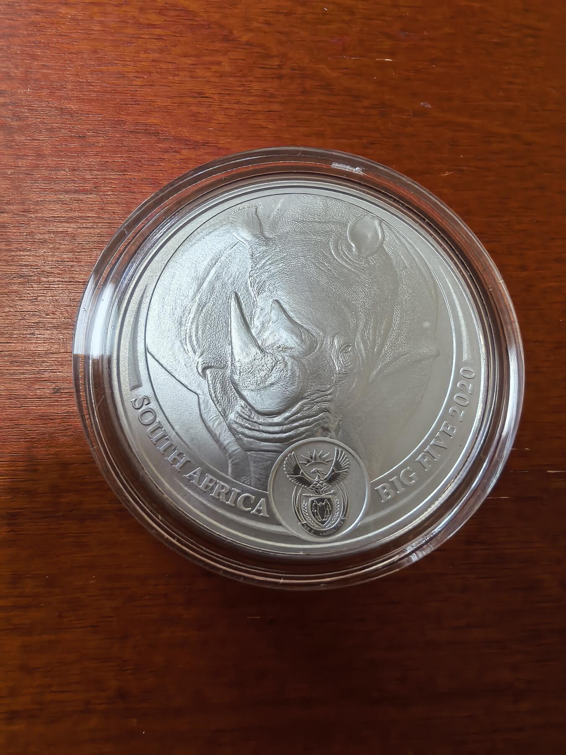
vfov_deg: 71.6
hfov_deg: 56.8
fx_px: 523
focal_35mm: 24
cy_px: 378
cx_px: 283
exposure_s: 1/50
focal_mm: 1.68
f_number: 2.2
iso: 160
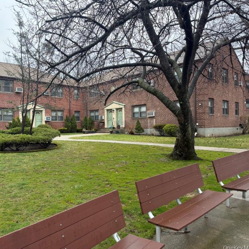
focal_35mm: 29
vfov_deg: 55.6
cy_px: 124
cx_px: 87
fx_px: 236
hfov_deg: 54.7
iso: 100
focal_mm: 6.76
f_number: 1.78
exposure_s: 1/715
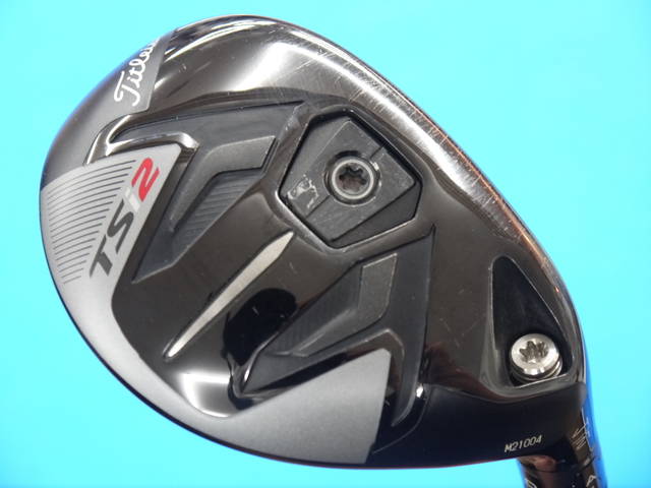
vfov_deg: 17.6
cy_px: 244
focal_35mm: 84
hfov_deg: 23.3
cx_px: 326
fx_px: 1580
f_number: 5.6
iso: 800
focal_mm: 42
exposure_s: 1/40
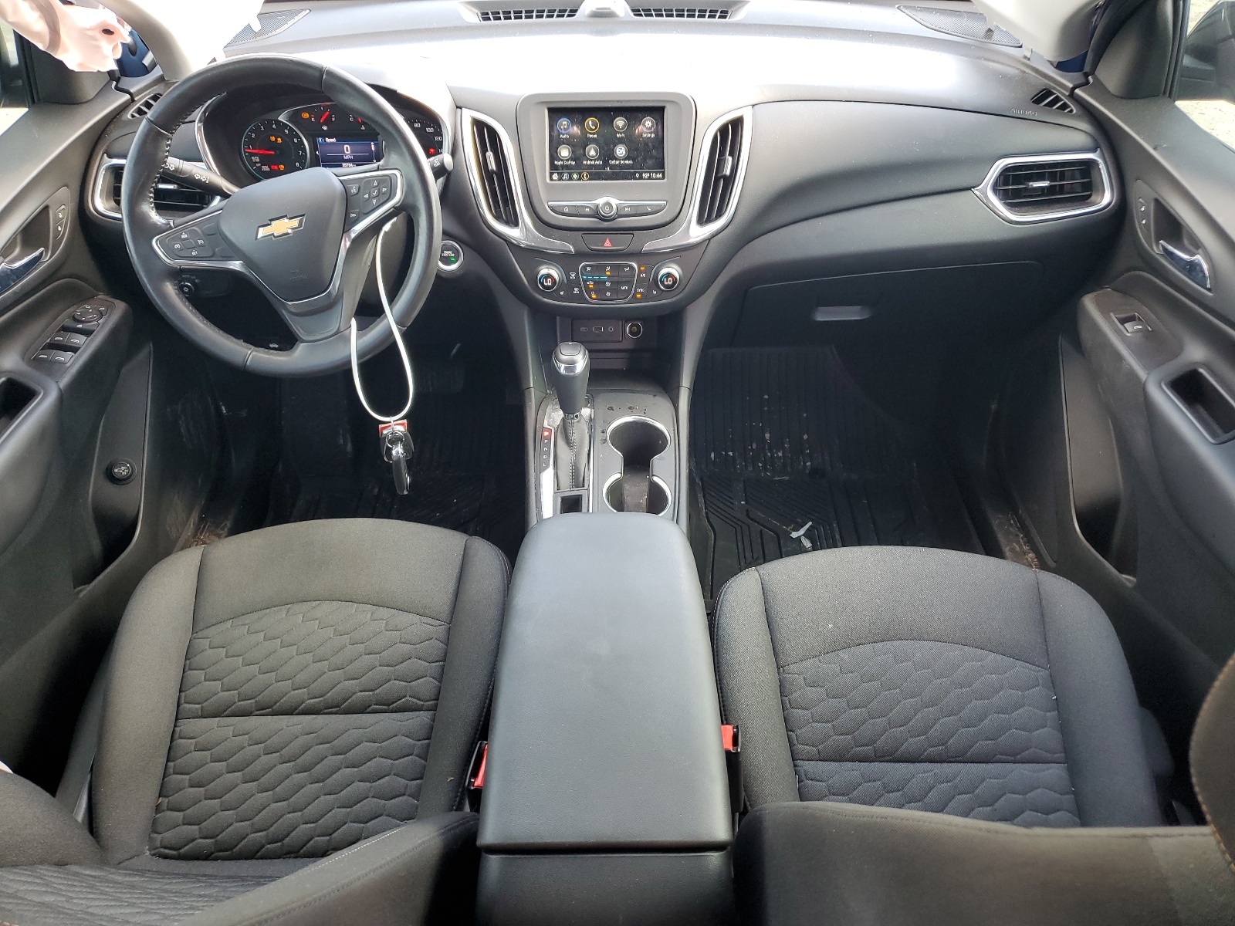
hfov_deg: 67.3
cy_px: 463
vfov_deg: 53.1
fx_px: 928
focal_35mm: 26
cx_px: 618
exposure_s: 1/60.2
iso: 60
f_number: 1.5
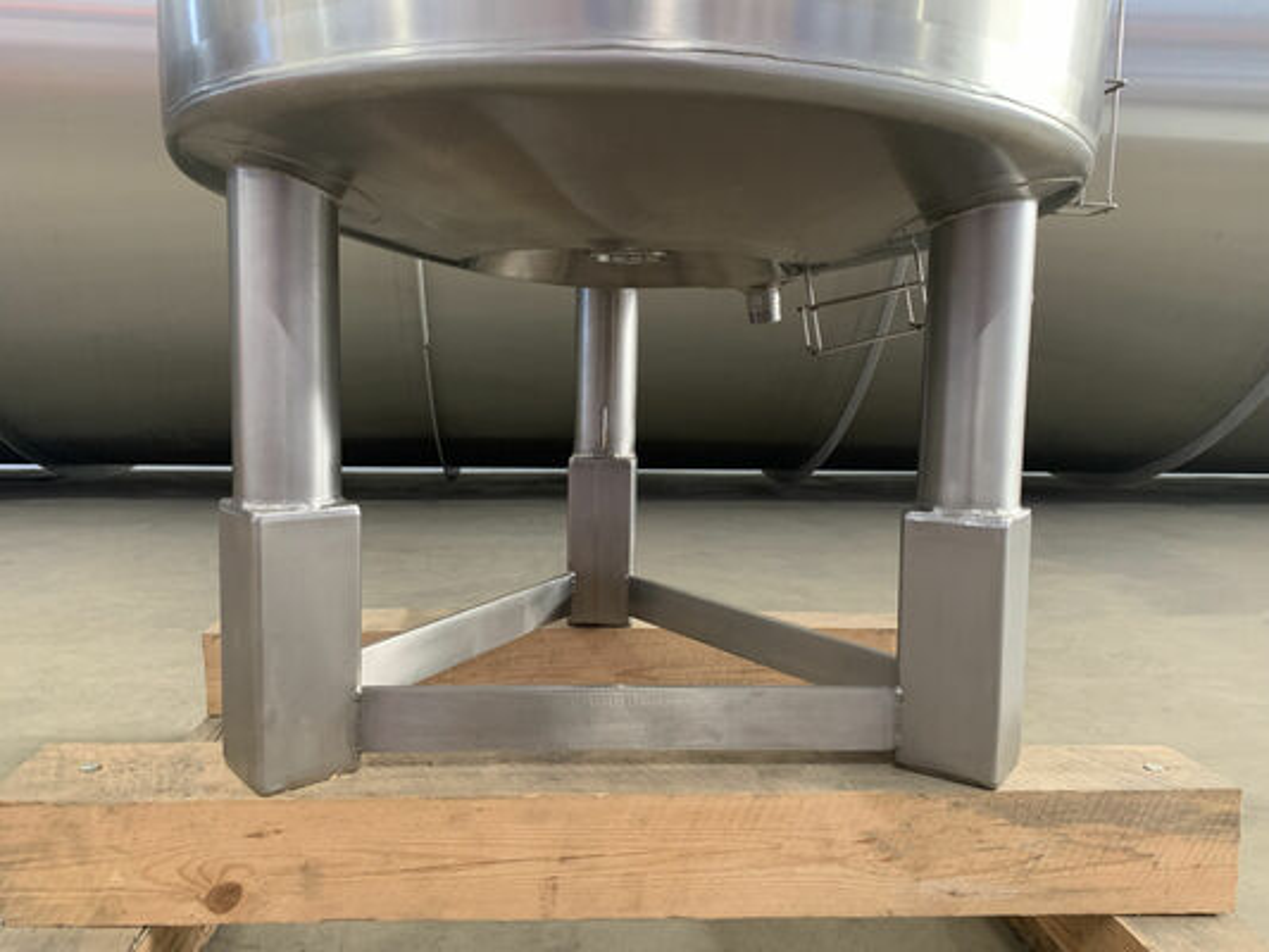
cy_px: 476
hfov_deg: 67.3
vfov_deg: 53.1
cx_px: 634
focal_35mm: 26
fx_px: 953
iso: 250
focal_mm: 4.25
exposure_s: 1/60
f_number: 1.8
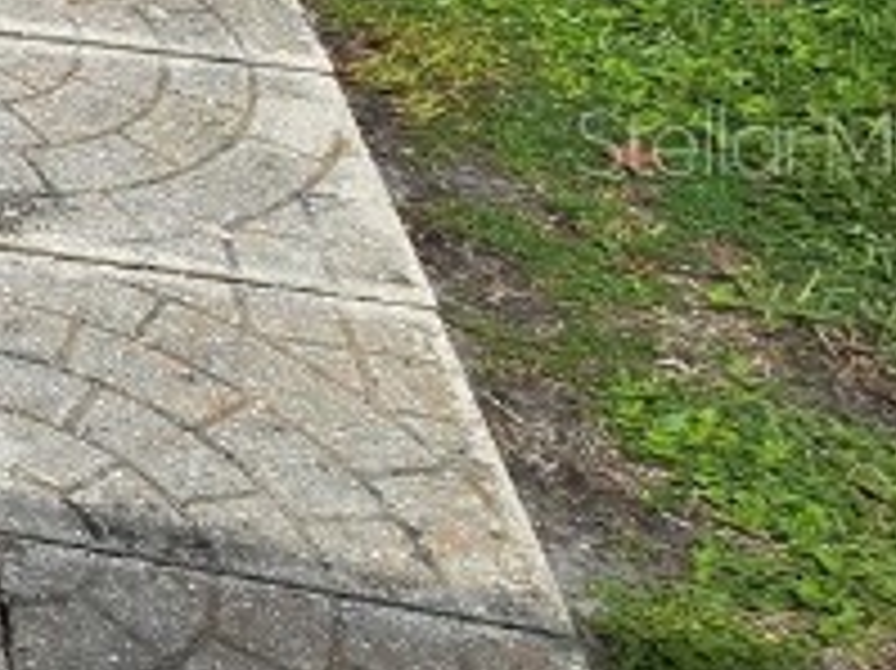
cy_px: 139
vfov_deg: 21.6
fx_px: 1733
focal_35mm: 67
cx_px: -1306
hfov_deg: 14.8
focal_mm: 2.2
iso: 50
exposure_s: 1/1785
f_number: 2.2
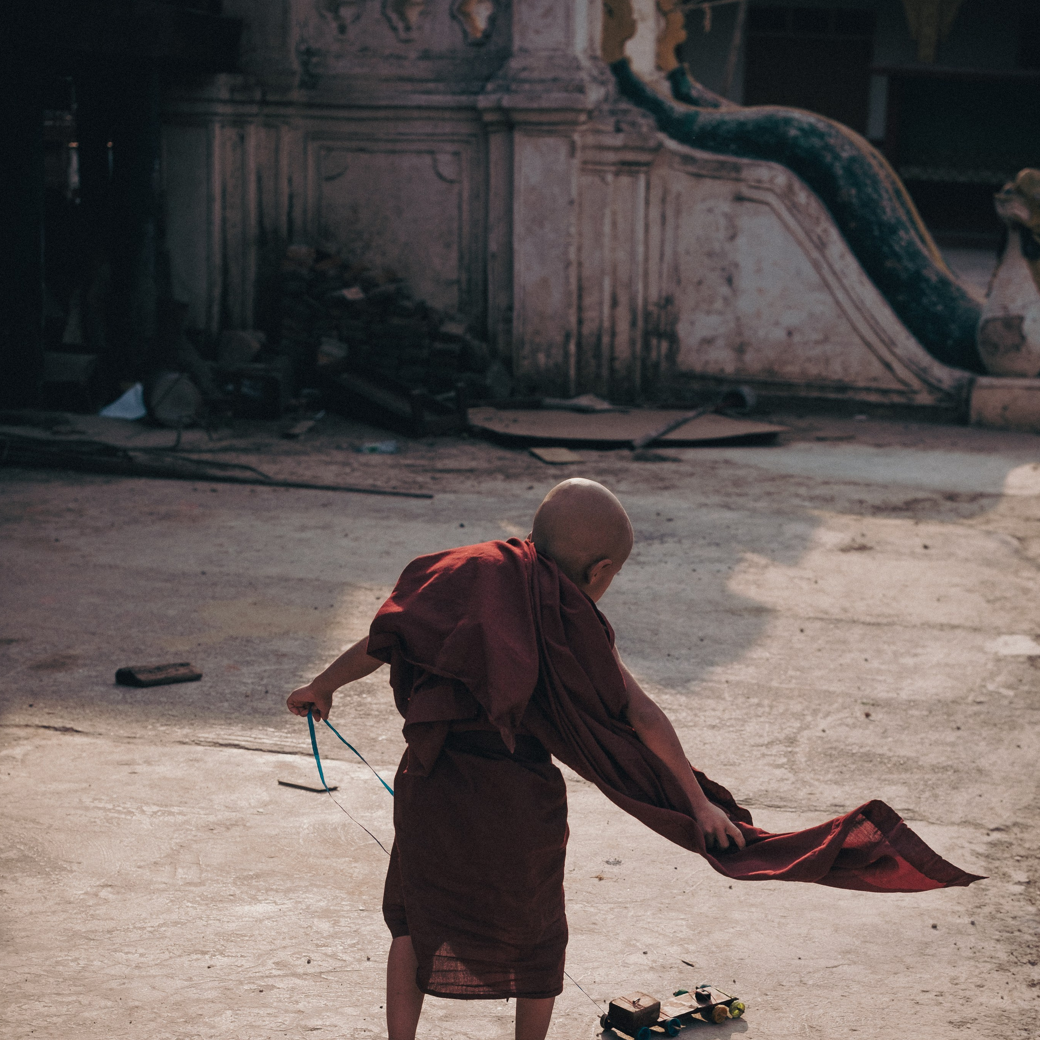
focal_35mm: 64
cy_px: 758
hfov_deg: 26.9
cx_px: 518
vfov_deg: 26.6
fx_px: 2175
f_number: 2.8
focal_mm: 33
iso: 400
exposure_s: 1/2500
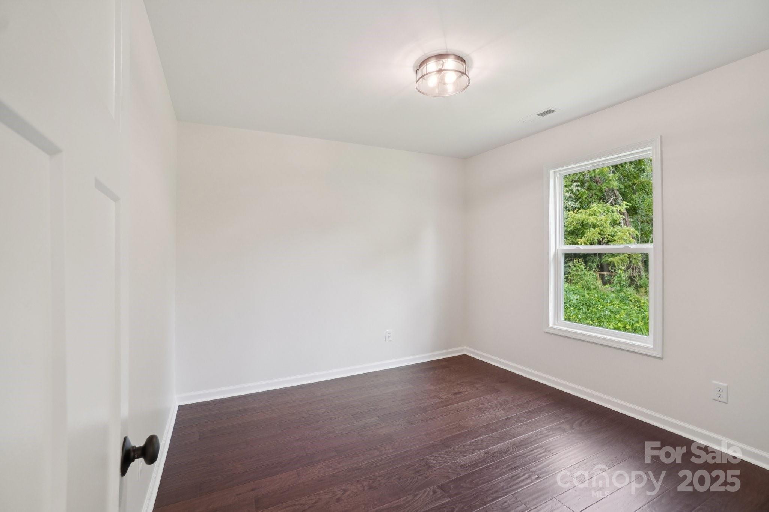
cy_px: 256
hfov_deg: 100.4
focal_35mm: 15
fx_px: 320
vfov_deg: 77.3
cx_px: 384
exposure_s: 1/25
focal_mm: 10
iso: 400
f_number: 8
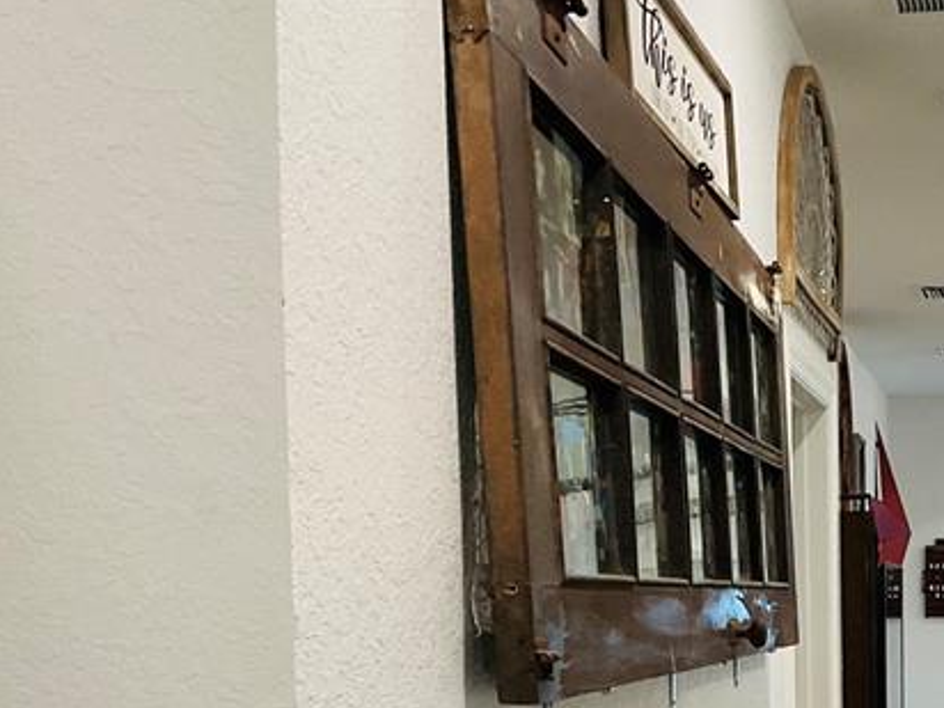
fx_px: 1963
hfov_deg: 25.6
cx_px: 951
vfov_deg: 19.9
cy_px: 674
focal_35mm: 72
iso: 100
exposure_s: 1/60
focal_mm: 3
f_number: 1.8
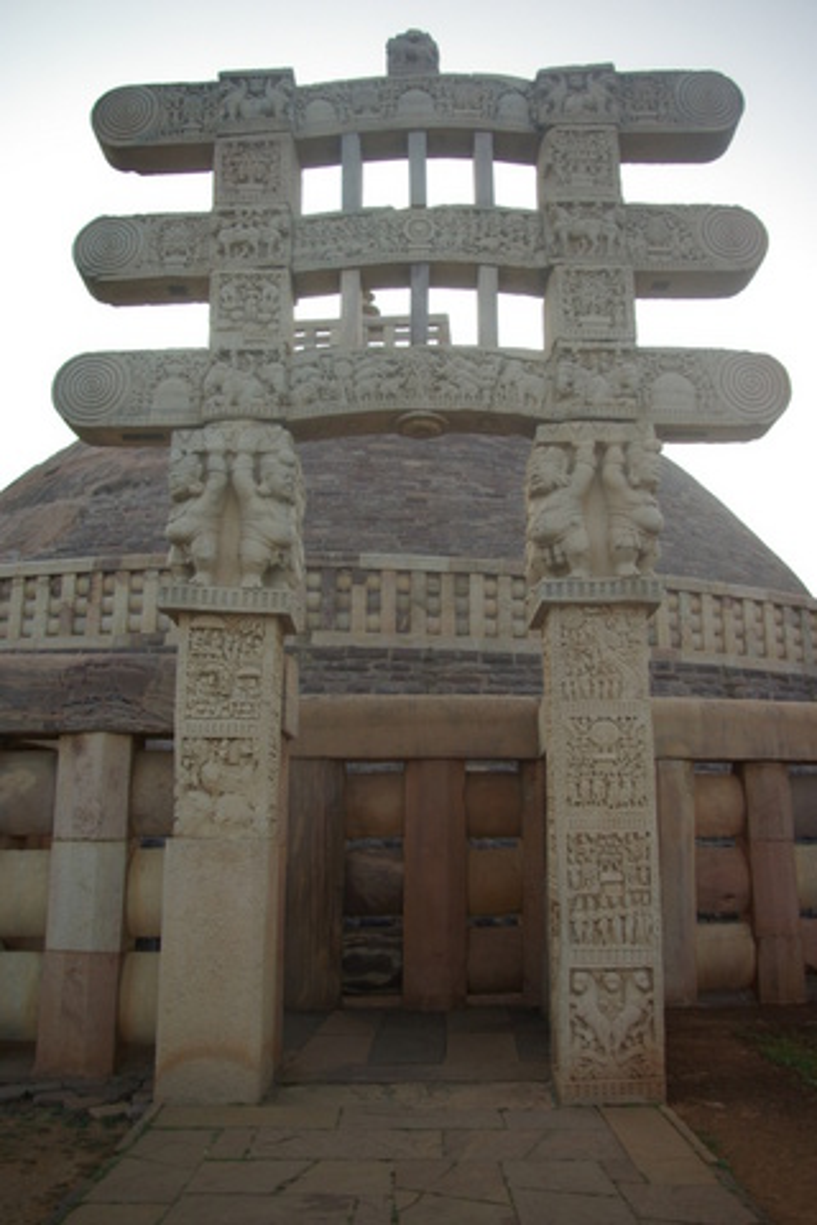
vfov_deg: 61.9
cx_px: 408
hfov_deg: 43.6
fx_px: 1021
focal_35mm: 30
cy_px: 612
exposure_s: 1/45
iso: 200
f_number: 4
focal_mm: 20
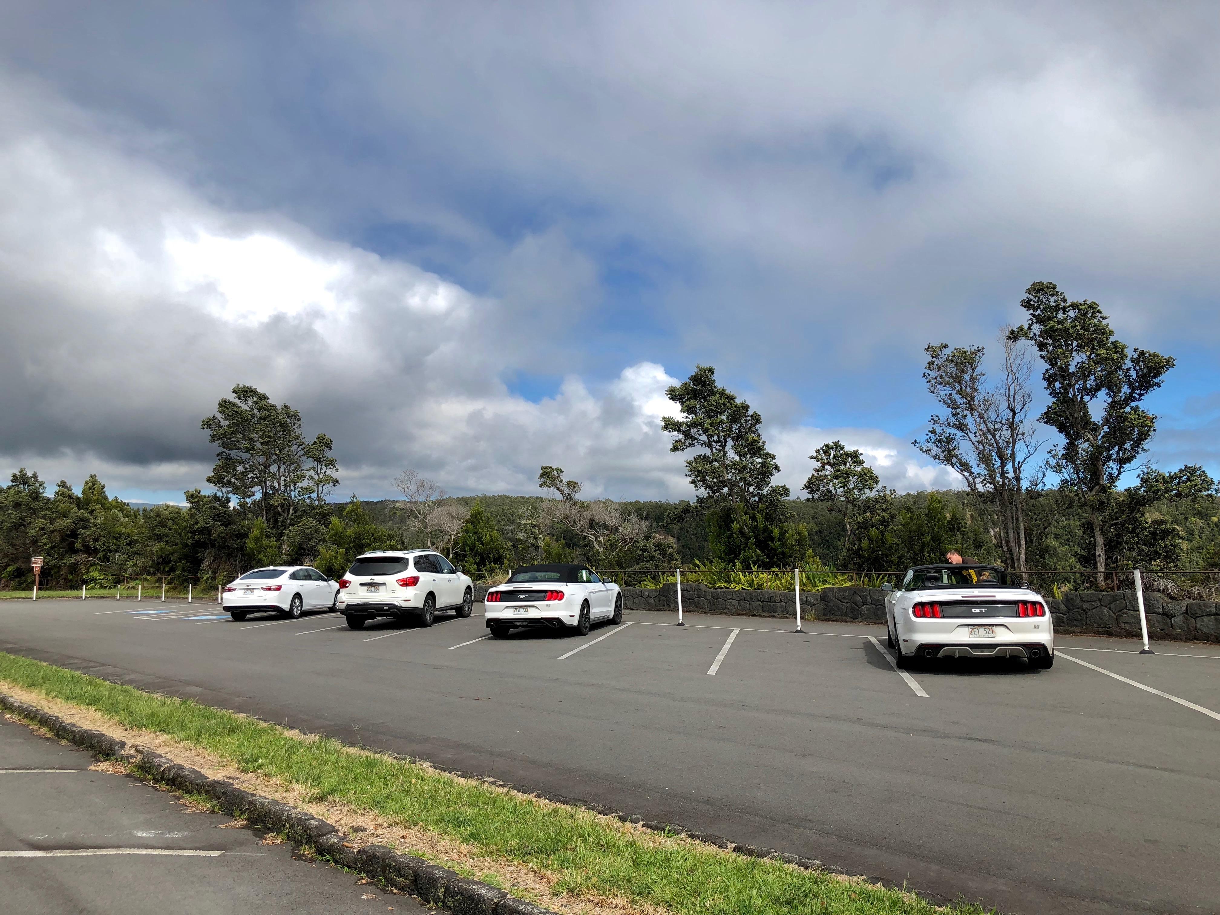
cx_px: 610
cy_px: 458
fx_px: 987
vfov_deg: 49.7
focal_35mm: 28
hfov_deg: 63.4
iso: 20
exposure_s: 1/1715
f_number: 1.8
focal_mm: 3.99
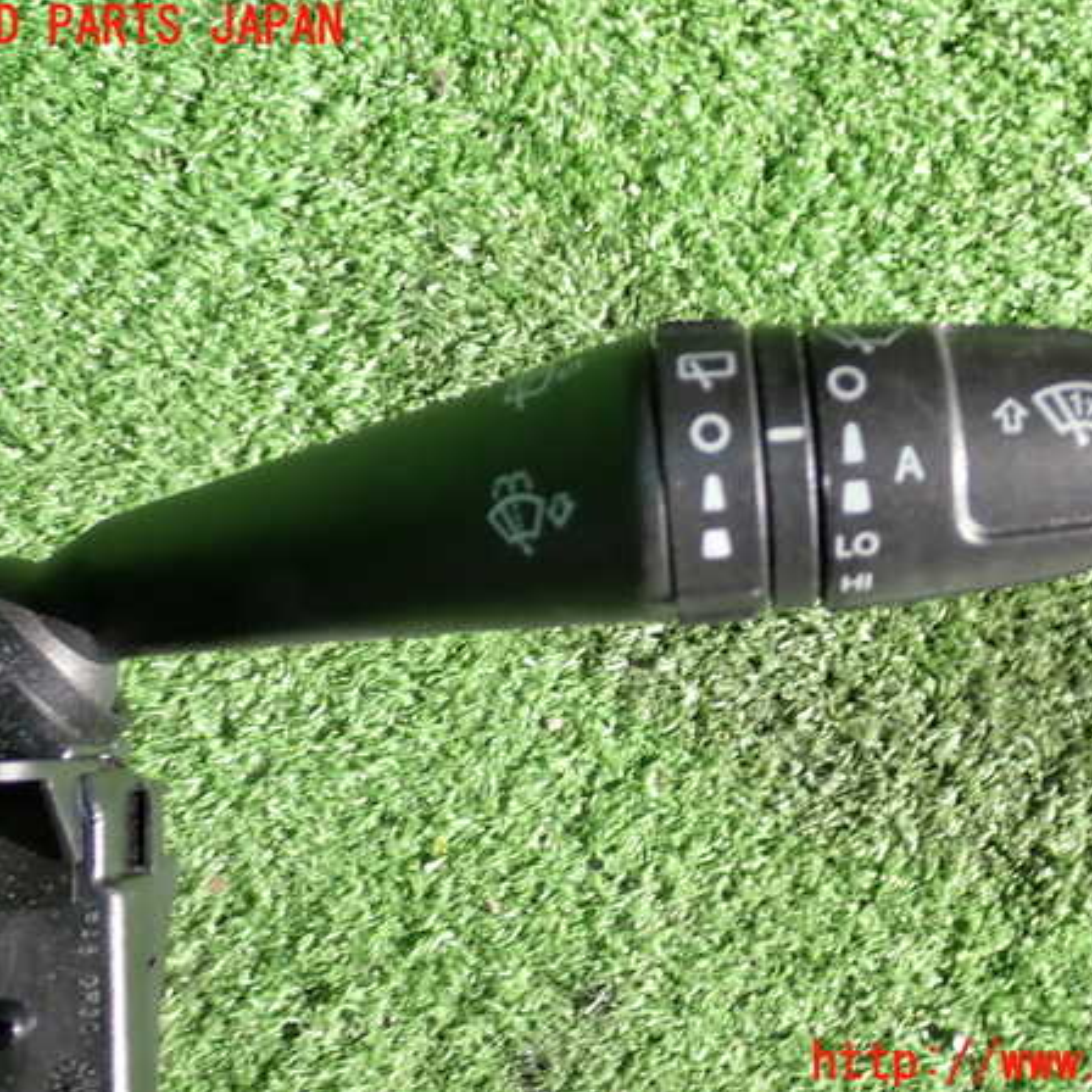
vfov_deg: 37.6
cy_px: 546
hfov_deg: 37.5
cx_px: 631
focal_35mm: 45
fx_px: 1606
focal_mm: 6.83
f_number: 8
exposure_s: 1/50
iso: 100
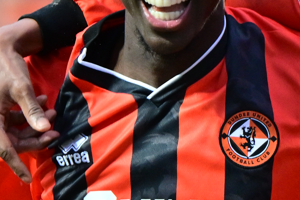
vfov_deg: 1.6
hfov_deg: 2.3
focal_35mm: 881
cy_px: 212
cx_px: 456
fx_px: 7341
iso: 1250
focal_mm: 145
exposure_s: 1/1000
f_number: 2.8
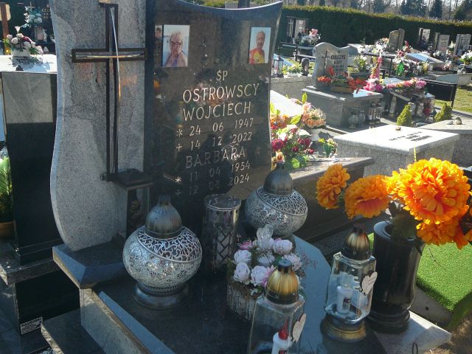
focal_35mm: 35
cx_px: 236
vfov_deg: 40.7
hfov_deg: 52.6
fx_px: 477
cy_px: 177
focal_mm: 5.2
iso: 80
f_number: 2.8
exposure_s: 1/400
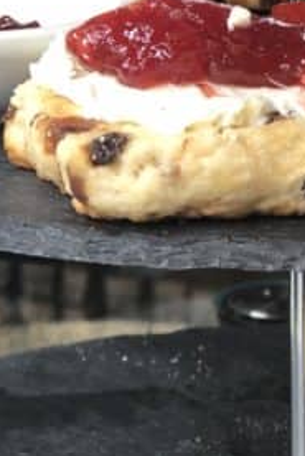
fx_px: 2170
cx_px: 313
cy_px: -28
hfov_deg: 8.0
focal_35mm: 171
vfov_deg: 11.8
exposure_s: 1/33
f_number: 2.8
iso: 40
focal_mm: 6.6
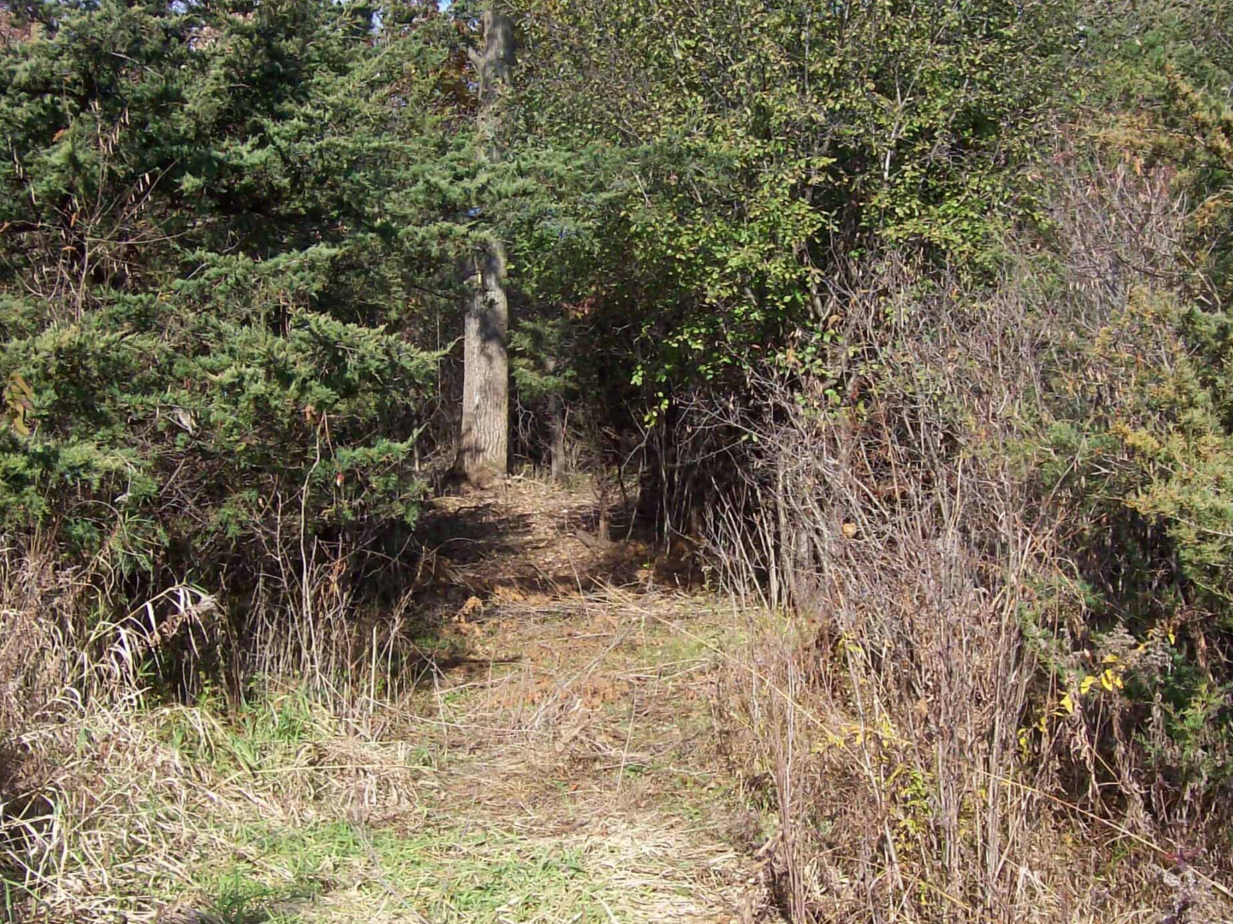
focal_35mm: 50
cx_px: 642
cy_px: 486
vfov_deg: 29.1
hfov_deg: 38.2
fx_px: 1780
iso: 80
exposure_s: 1/377
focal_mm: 6
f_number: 4.8
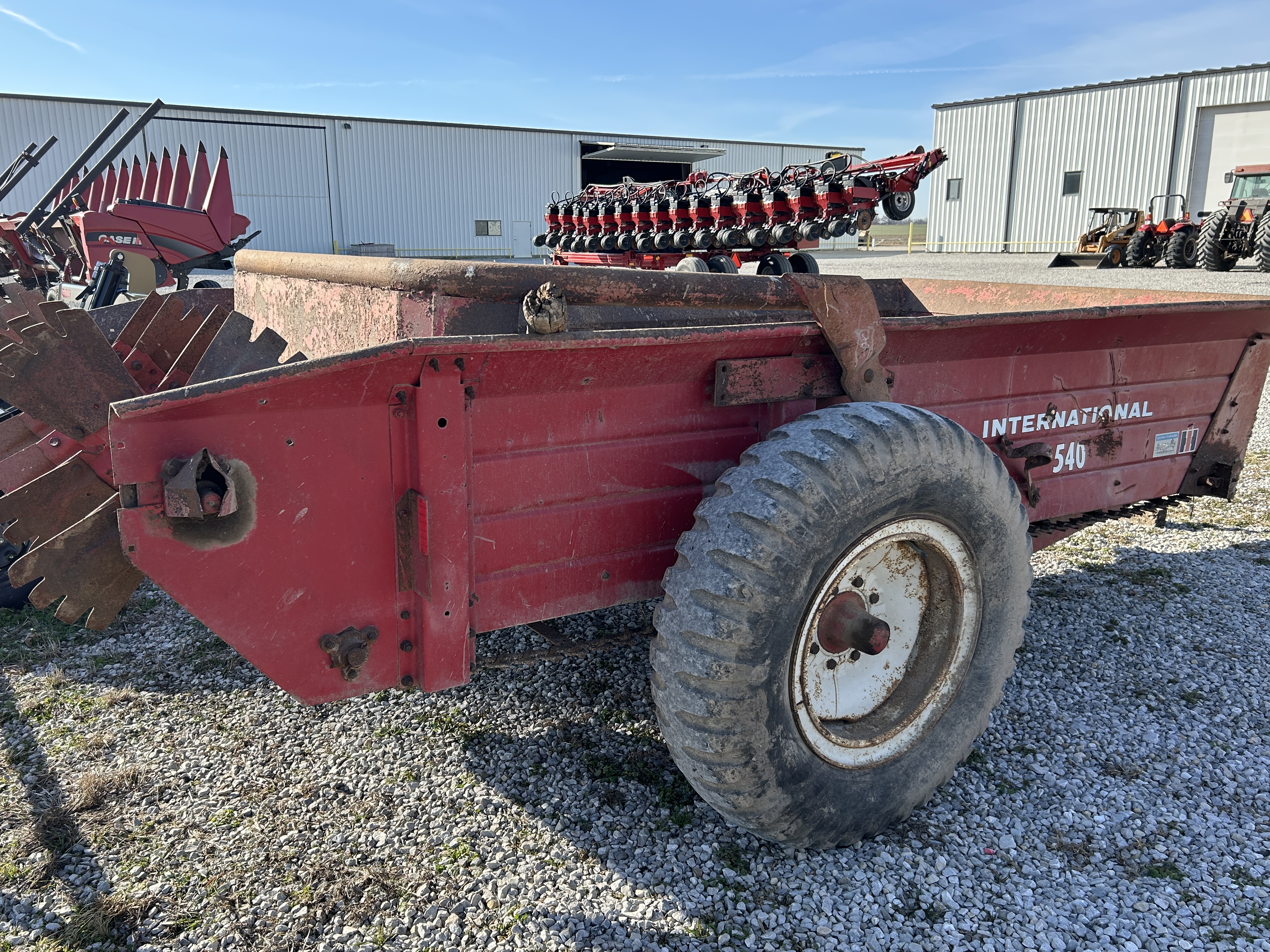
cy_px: 513
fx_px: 1064
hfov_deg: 61.6
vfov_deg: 48.2
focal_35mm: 29
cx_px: 592
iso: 50
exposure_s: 1/1295
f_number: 1.5
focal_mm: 5.7
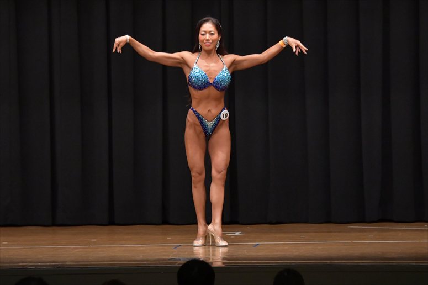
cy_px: 142
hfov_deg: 9.5
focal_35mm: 217
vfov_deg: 6.3
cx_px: 214
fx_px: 2579
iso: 6400
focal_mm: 145
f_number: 5.6
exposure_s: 1/400
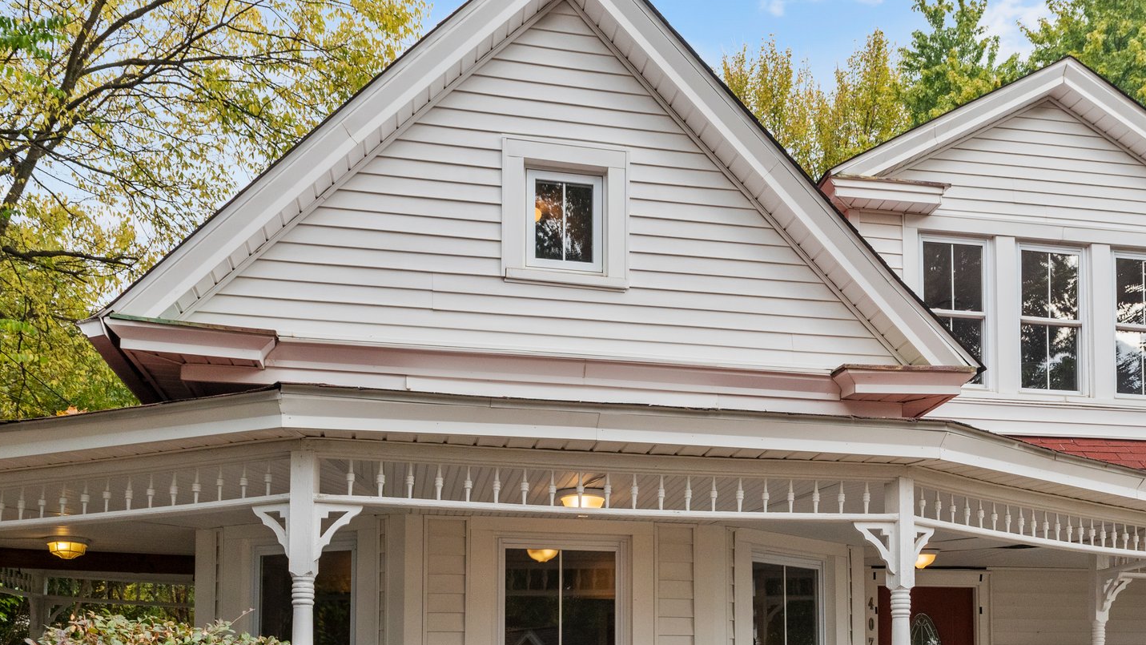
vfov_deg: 32.4
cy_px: 458
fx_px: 1094
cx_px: 800
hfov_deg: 53.7
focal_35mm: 36
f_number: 8
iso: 800
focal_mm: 24
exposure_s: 1/500
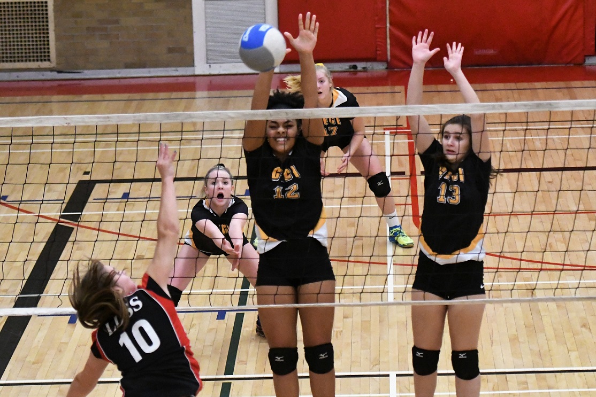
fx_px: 1987
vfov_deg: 11.4
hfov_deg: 17.1
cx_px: 298
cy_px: 198
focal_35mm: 120
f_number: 2.8
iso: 11400
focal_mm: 80
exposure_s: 1/1000
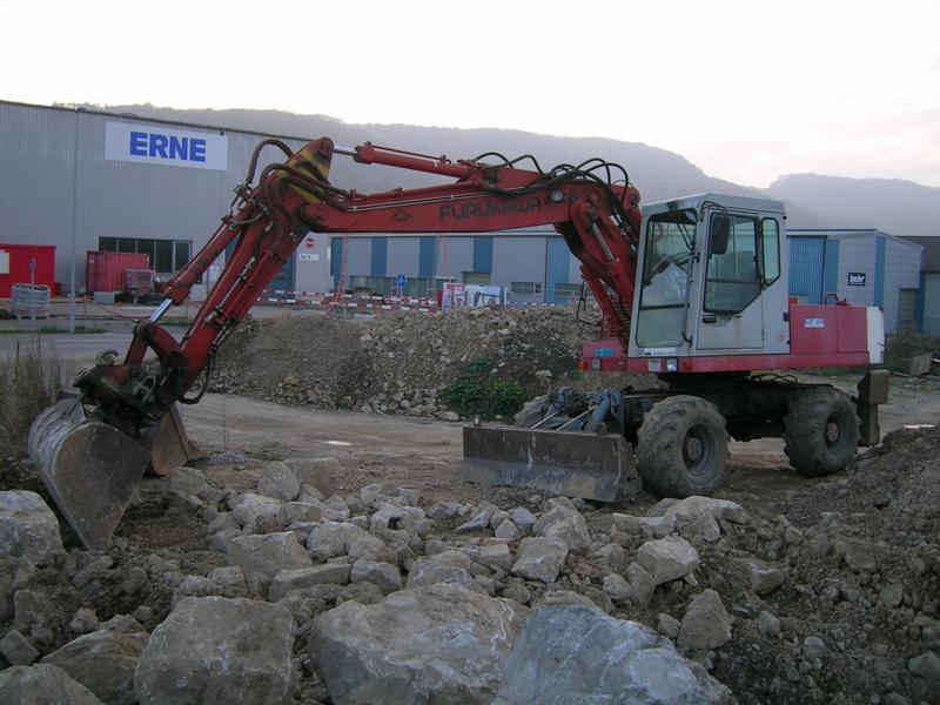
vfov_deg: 40.7
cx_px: 470
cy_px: 352
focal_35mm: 35
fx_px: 950
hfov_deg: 52.6
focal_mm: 5.4
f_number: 2.8
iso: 50
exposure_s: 1/181
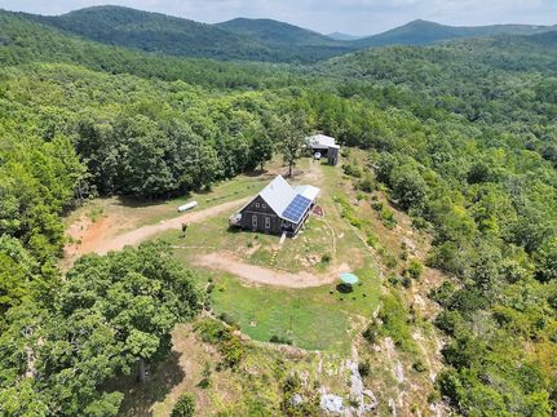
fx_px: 386
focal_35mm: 24
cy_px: 208
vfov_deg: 56.8
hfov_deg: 71.6
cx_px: 278
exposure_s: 1/4000
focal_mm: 6.72
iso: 190
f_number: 1.7
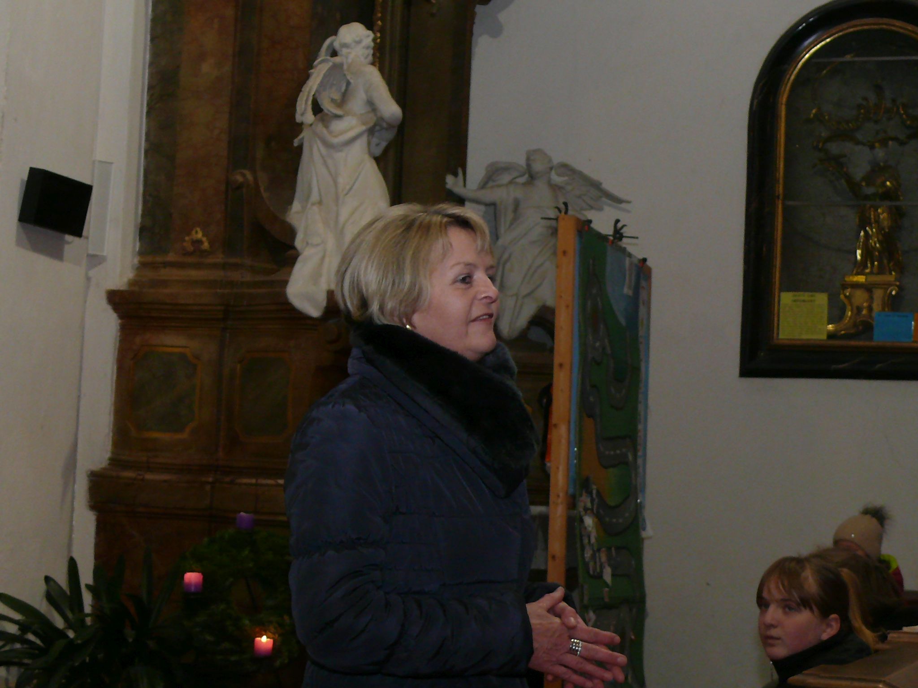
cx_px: 459
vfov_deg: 18.2
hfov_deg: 24.1
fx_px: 2148
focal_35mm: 81
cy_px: 344
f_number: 3.2
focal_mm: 11.9
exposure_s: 1/30
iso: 200
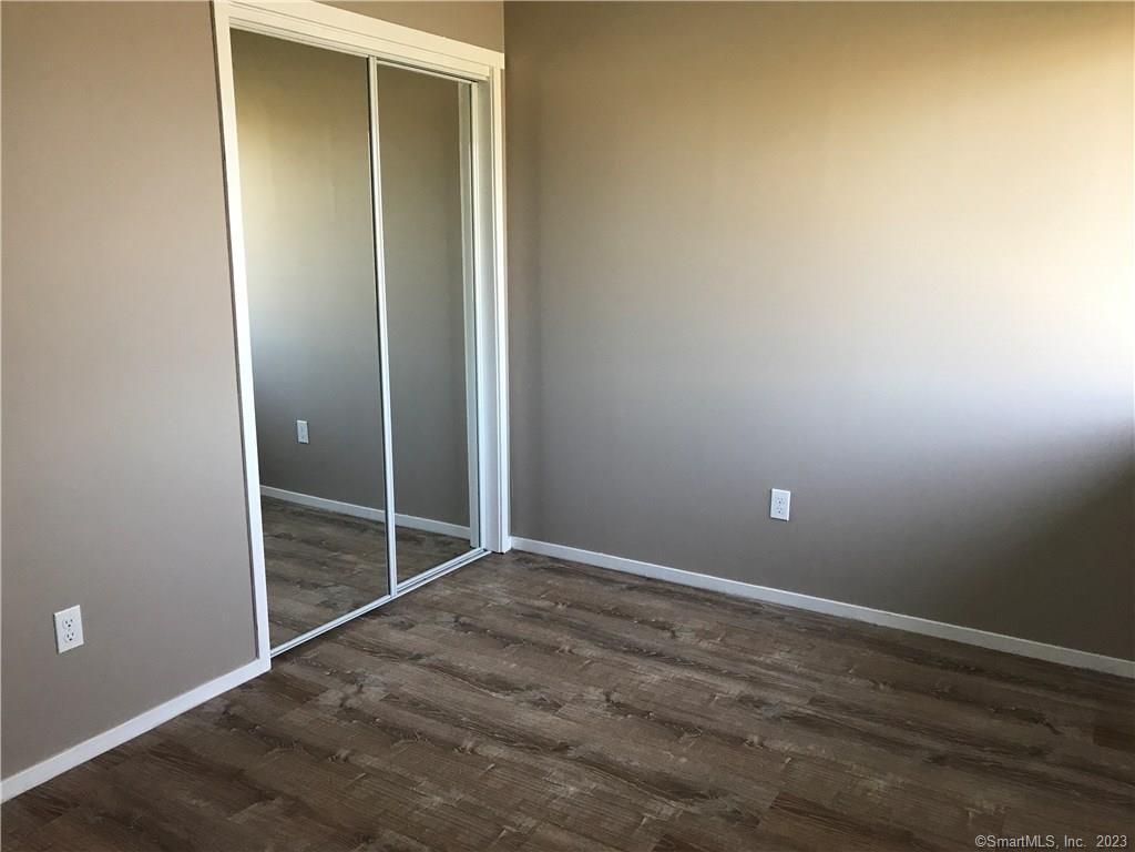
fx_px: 918
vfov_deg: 49.7
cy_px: 426
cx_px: 568
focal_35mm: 28
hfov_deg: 63.4
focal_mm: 3.99
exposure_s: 1/30
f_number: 1.8
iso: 32
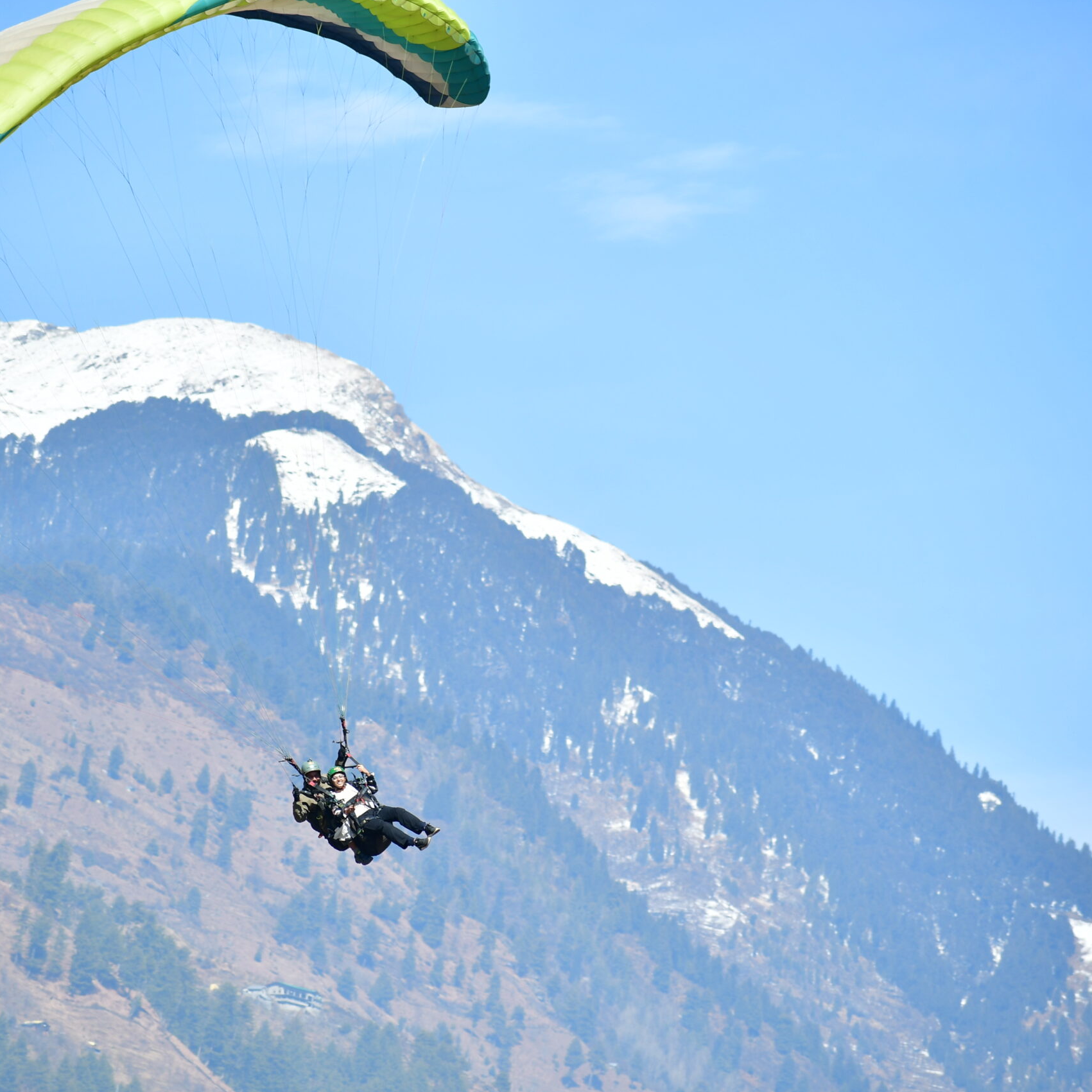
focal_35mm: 316
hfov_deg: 5.5
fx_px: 11278
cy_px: 545
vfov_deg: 5.5
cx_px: 461
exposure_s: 1/640
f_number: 5.6
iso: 125
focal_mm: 165
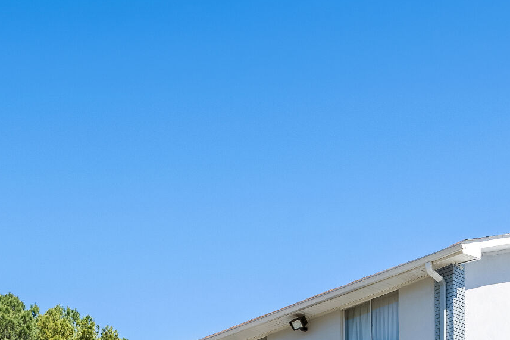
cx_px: 118
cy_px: 412
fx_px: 818
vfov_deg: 21.7
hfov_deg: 33.8
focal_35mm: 58
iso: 80
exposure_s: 1/50
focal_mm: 16.5
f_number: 8
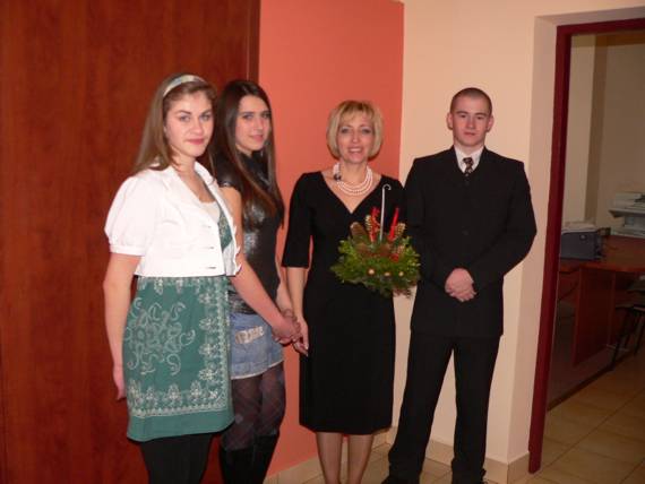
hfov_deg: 51.3
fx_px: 671
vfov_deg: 39.7
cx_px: 322
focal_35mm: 36
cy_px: 242
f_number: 2.8
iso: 200
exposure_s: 1/60
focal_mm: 6
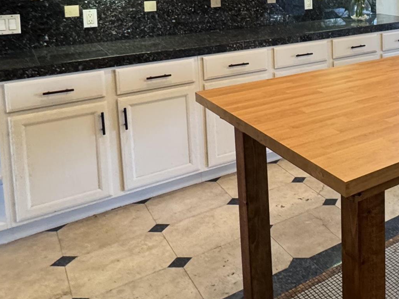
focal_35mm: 42
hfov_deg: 37.1
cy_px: 3
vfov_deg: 31.8
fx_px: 484
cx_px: 445
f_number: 2.2
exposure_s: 1/120
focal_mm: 2.22
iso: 320
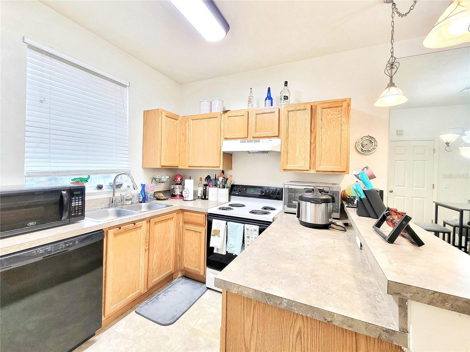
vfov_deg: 89.9
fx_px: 177
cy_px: 176
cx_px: 235
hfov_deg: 106.2
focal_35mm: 13
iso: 200
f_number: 2.2
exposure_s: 1/60.2
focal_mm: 2.2
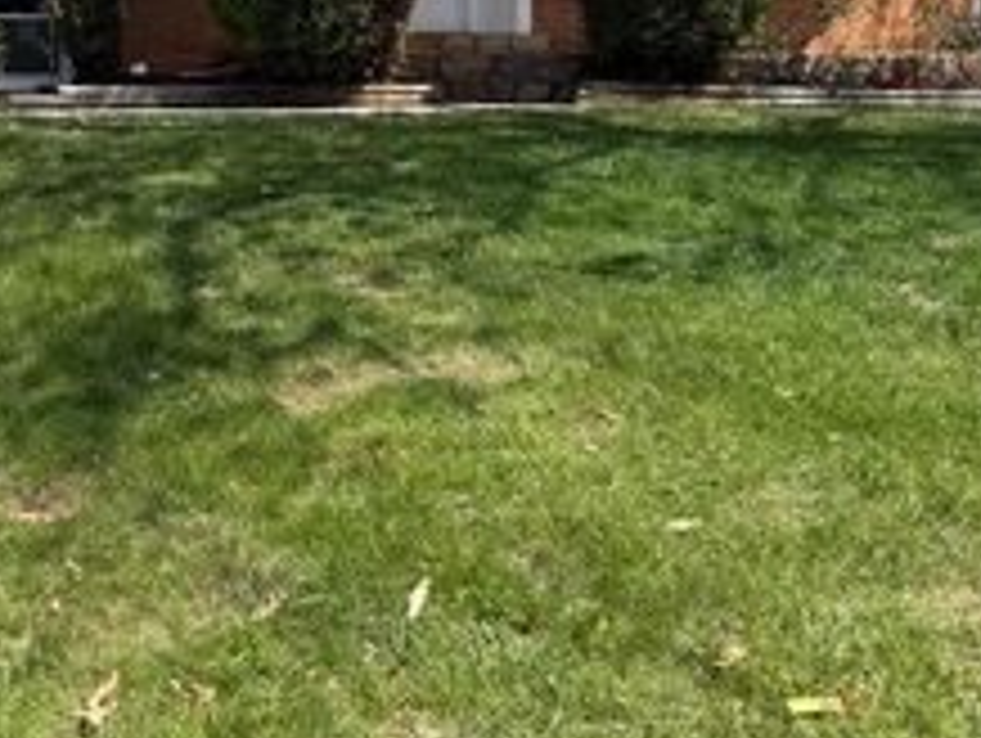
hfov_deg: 34.1
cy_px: 70
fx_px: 1560
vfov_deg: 25.7
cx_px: 234
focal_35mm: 55
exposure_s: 1/2703
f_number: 1.78
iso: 80
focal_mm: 6.76
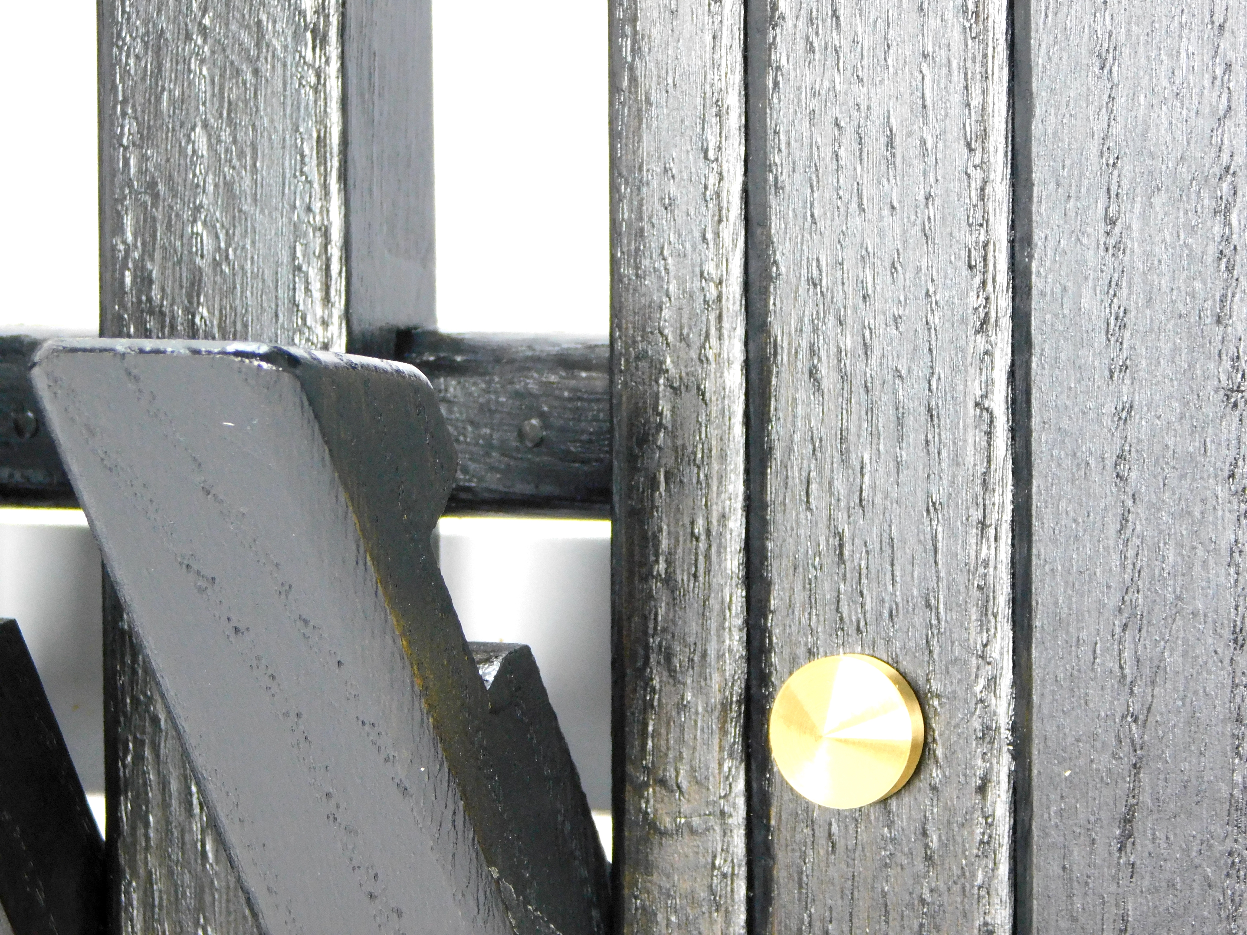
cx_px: 624
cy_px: 468
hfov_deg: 8.5
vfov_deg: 6.4
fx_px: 8358
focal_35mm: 232
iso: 360
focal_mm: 41.3
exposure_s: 1/30
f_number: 5.6
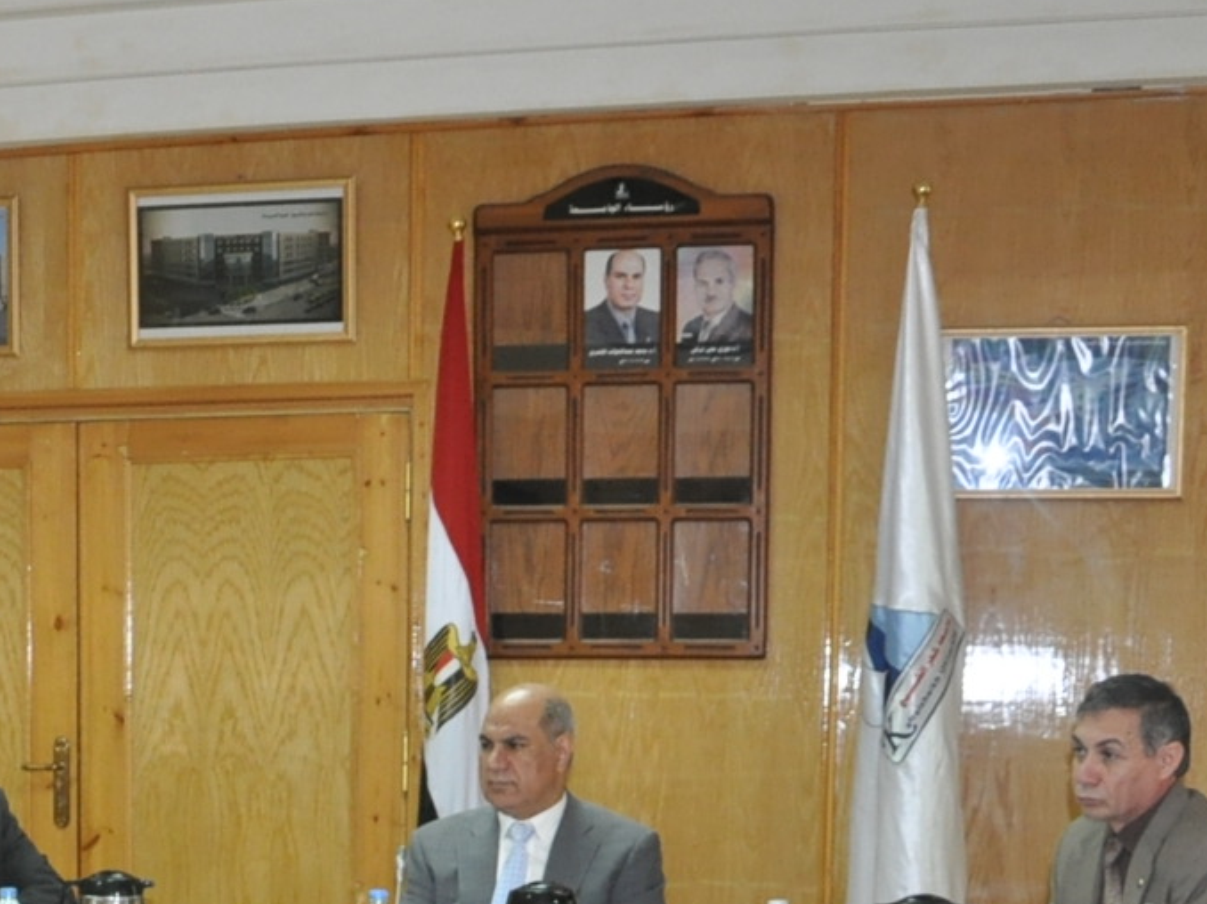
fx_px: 2858
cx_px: 66
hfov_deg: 23.1
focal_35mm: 82
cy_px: 1130
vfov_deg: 17.1
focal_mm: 18
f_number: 4.5
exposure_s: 1/60
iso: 1000
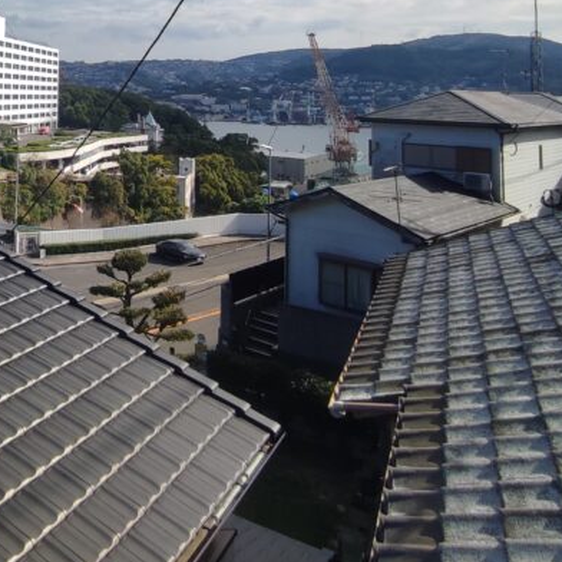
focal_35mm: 37
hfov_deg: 39.7
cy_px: 47
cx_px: 4
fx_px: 680
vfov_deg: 41.1
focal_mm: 1.65
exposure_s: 1/1453
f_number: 2.2
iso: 50
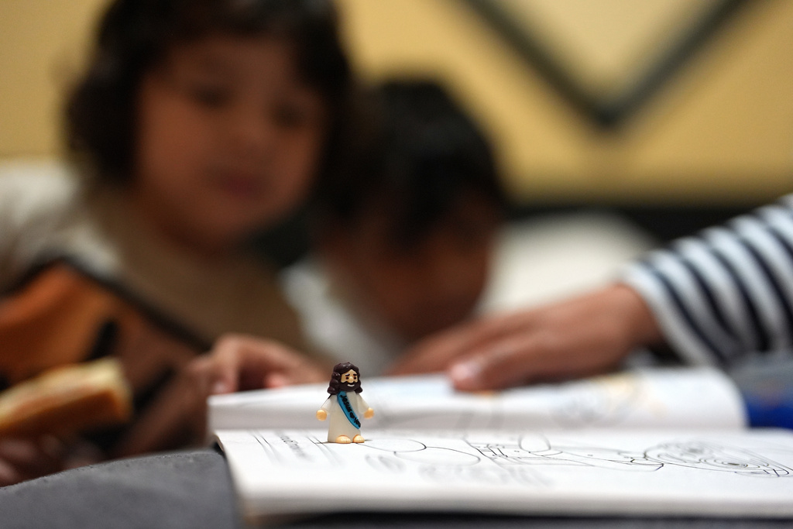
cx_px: 396
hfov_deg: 39.6
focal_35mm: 50
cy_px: 264
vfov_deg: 27.0
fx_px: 1101
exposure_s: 1/200
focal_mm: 50
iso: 2500
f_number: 1.6
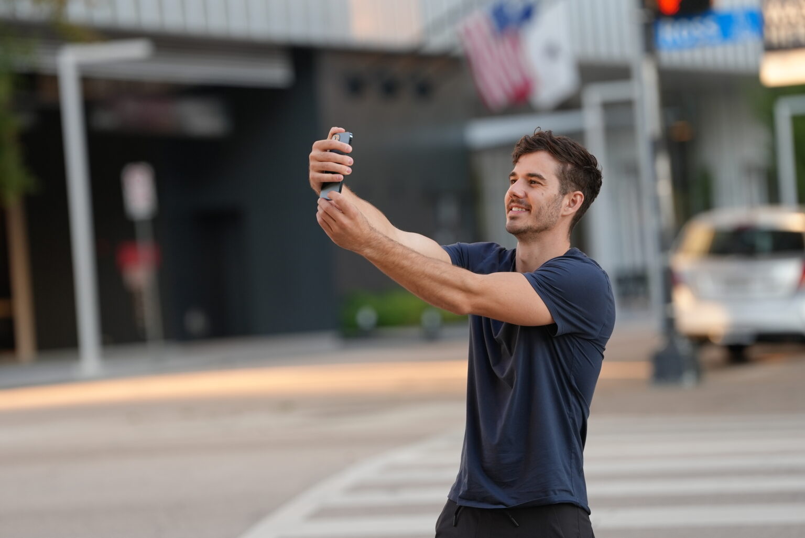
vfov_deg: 6.9
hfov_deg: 10.3
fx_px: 4475
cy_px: 269
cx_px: 402
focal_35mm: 200
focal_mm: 200
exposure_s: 1/250
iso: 400
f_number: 4
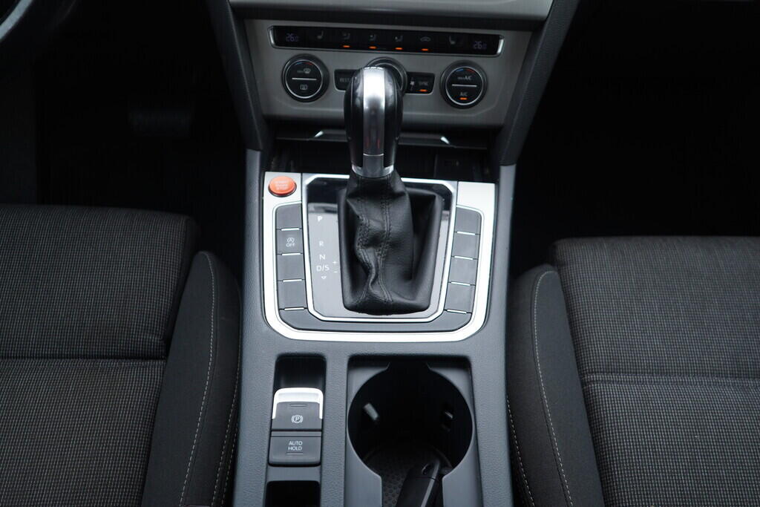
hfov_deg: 53.1
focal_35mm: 36
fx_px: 760
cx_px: 380
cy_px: 254
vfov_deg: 36.9
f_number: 2.8
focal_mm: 24
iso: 200
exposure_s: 1/40
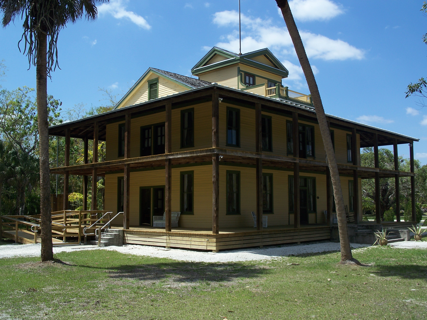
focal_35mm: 37
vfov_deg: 38.7
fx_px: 456
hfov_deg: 50.1
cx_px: 214
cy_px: 160
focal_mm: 7.8
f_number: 4
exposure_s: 1/640
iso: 64
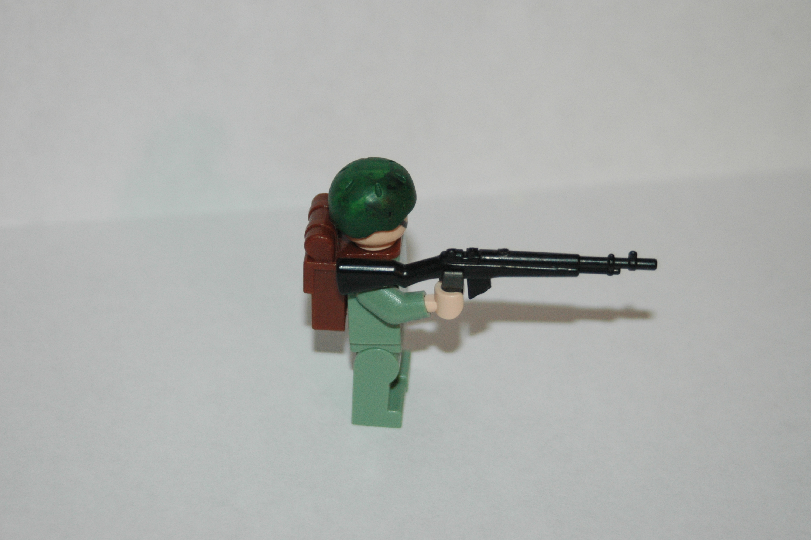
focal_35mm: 138
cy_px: 270
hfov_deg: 14.9
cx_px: 406
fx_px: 3106
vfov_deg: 9.9
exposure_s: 1/60
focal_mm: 92
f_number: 5.6
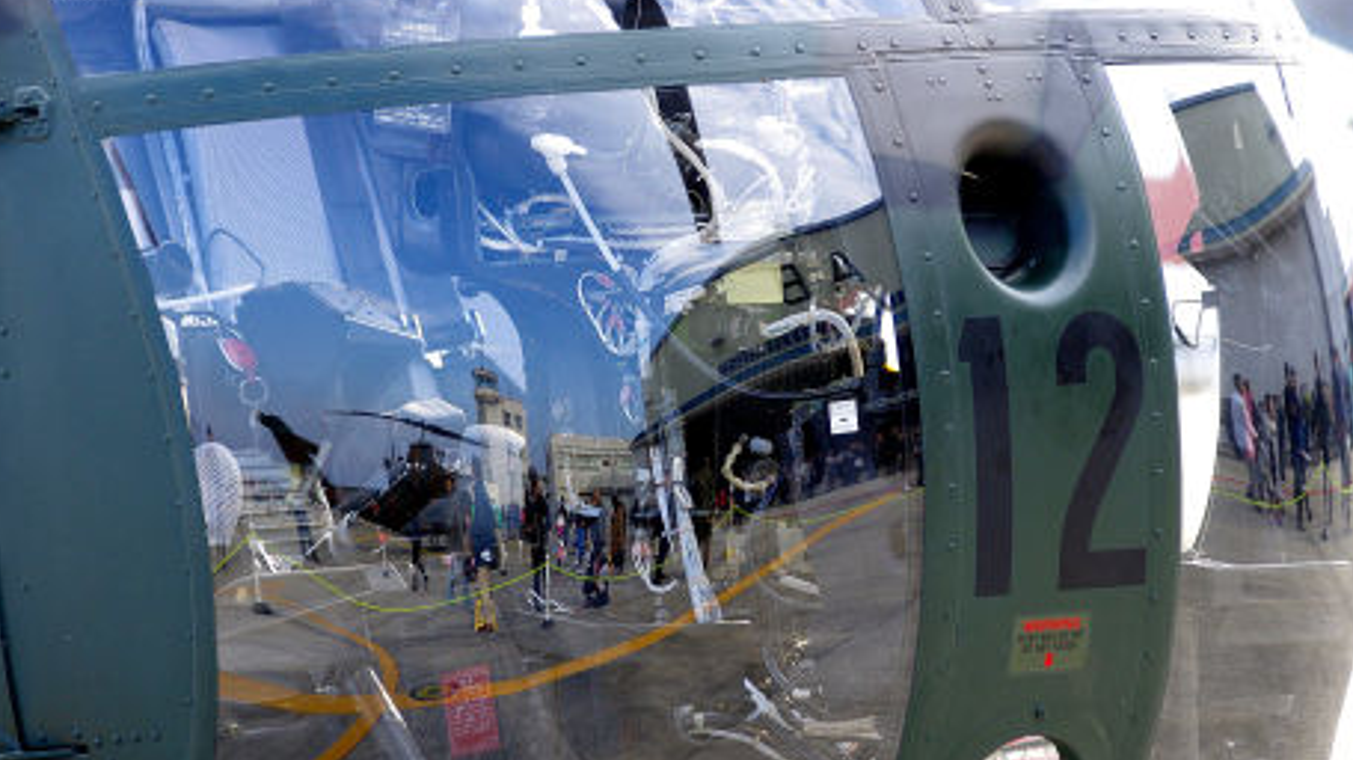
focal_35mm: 258
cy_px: 331
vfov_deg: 4.7
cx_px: 671
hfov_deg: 8.4
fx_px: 9252
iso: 800
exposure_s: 1/200
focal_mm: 150
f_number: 5.6
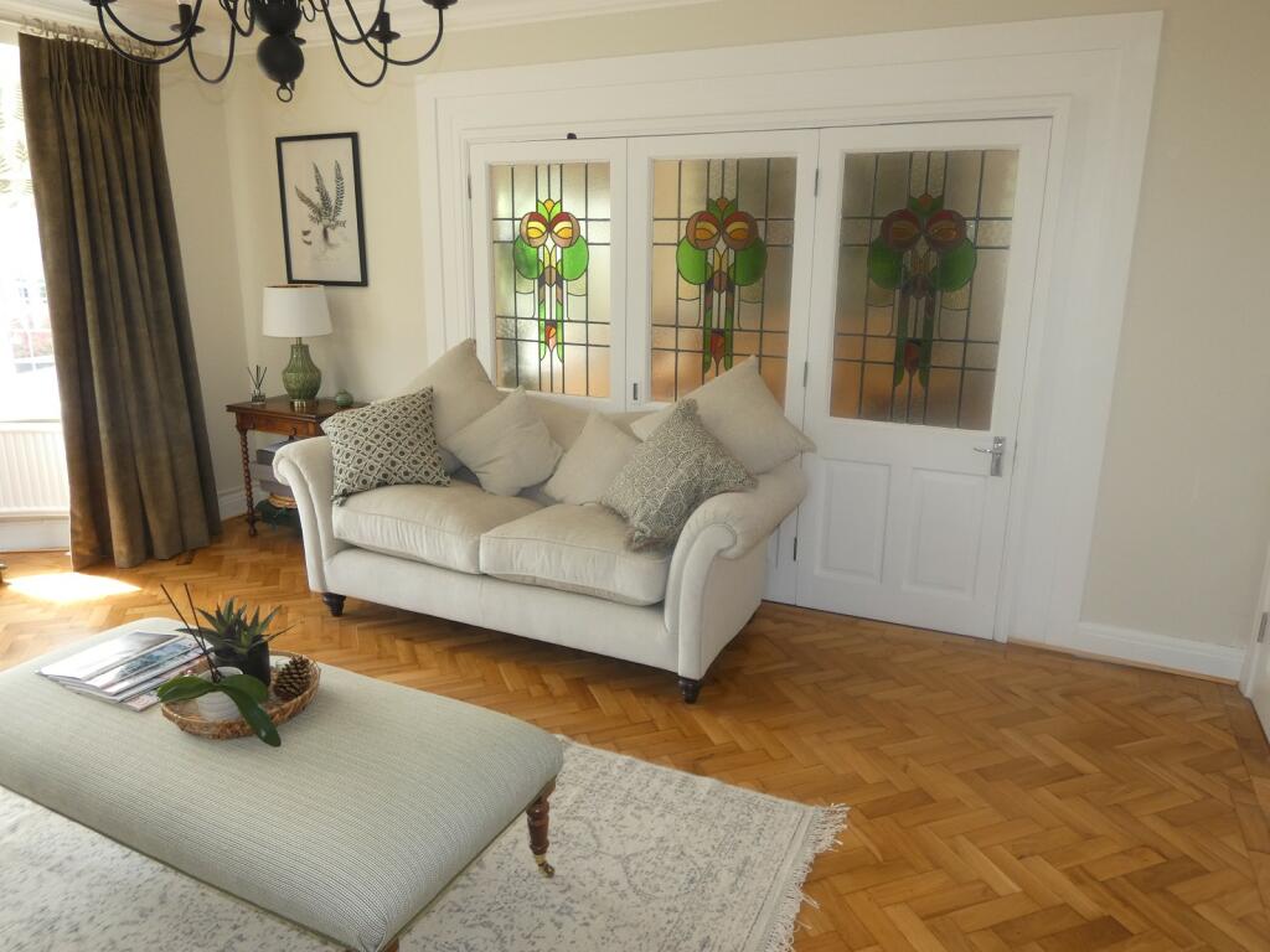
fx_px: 881
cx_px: 635
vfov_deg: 56.8
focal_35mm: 24
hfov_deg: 71.6
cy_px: 476
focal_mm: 4.3
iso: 125
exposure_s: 1/60
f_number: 3.2
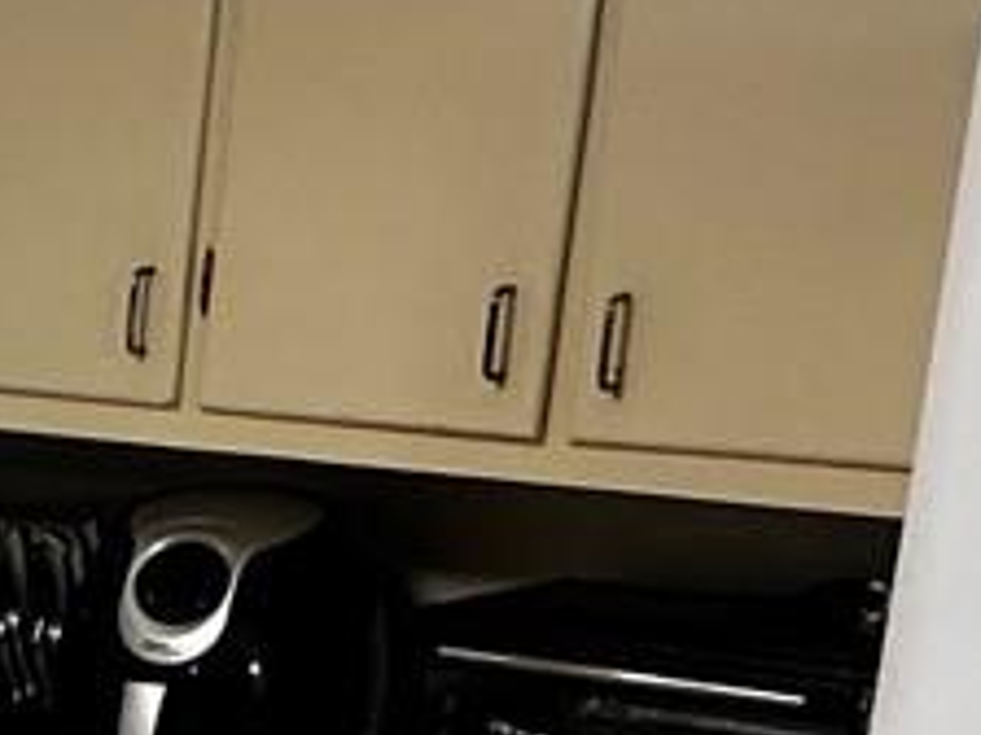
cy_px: 923
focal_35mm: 100
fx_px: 2834
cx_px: -780
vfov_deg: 14.3
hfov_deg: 16.5
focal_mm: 2.22
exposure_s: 1/60
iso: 160
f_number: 2.2
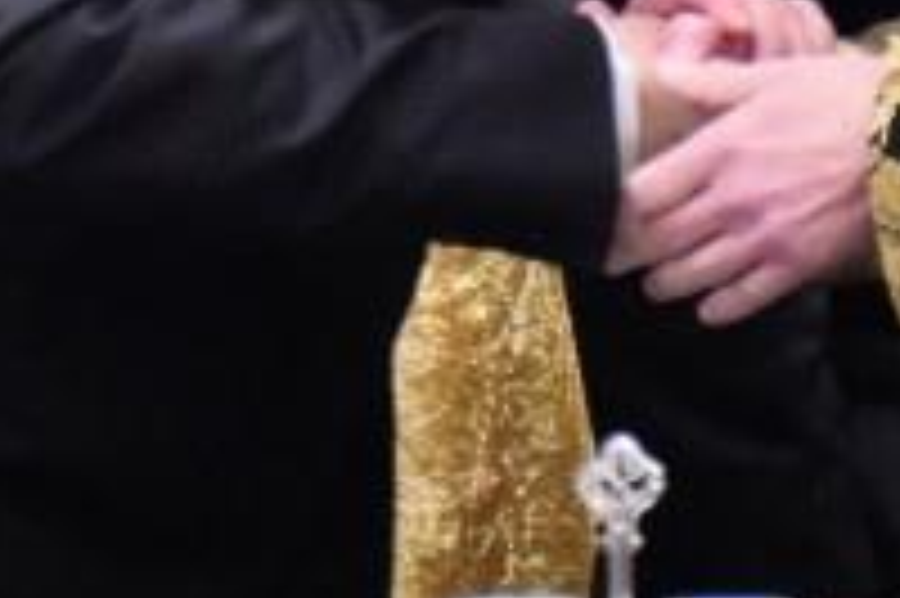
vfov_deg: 0.8
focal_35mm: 1792
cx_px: 693
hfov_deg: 1.2
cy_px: -290
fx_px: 44762
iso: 2000
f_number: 6
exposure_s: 1/400
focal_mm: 350
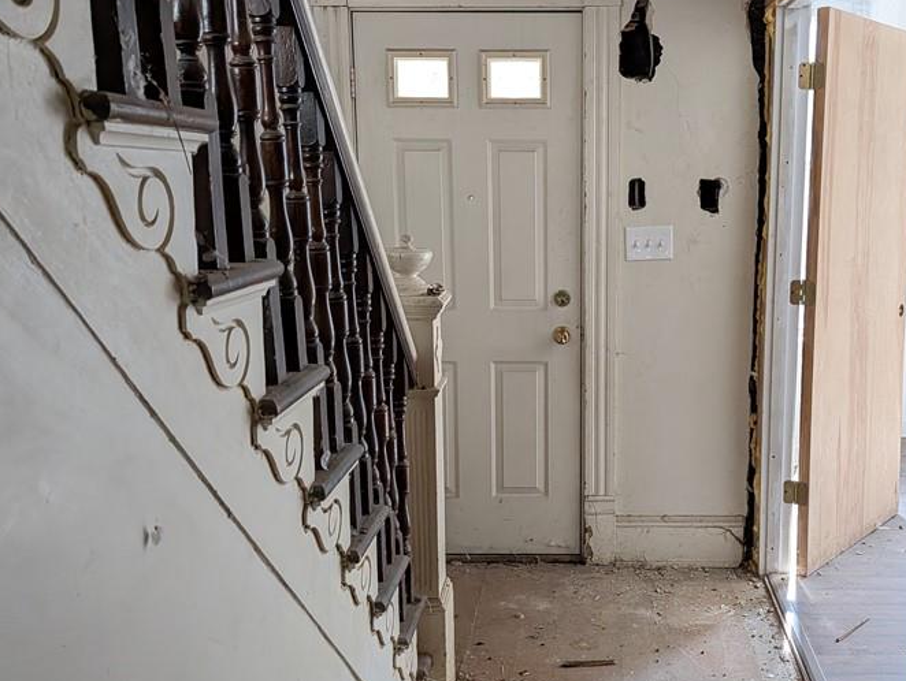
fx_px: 969
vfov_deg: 38.7
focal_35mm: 37
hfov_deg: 49.4
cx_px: 589
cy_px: 350
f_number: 1.68
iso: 728
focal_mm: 6.9
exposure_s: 1/493
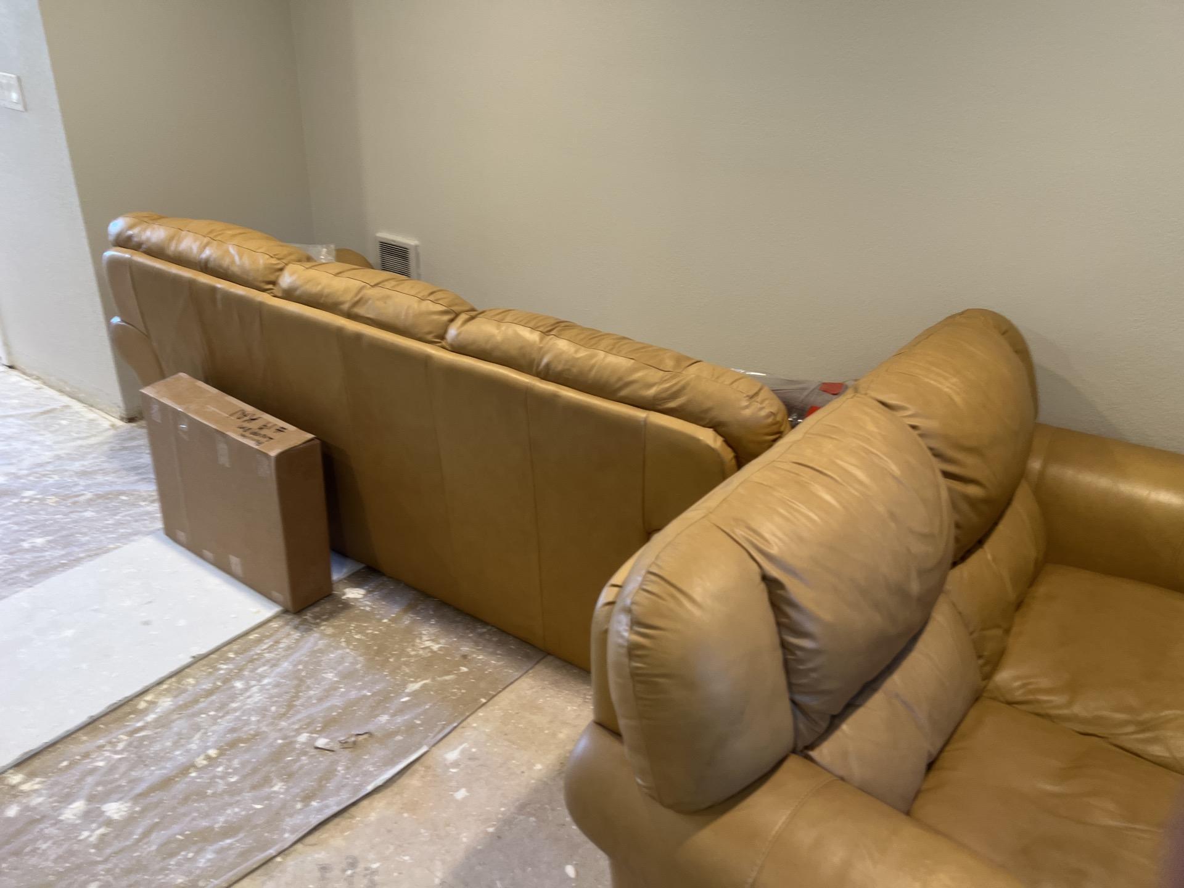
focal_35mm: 26
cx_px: 592
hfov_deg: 67.3
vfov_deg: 53.1
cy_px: 444
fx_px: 889
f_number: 1.5
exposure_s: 1/60
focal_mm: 5.7
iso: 160
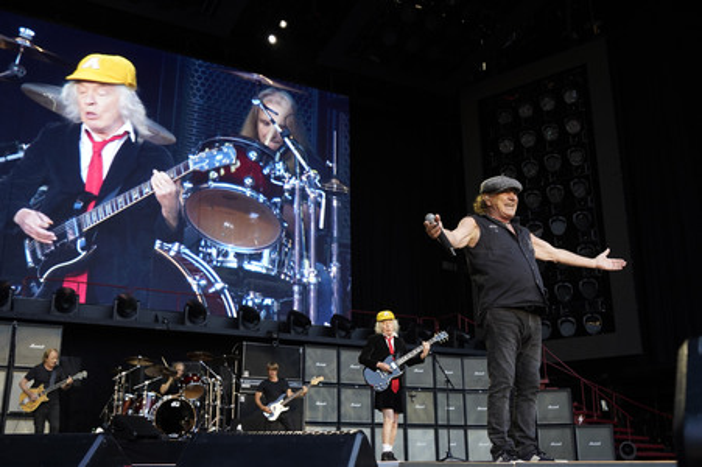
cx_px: 351
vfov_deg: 35.9
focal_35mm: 37
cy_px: 234
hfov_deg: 51.9
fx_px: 721
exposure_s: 1/400
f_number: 5
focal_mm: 37
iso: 1600
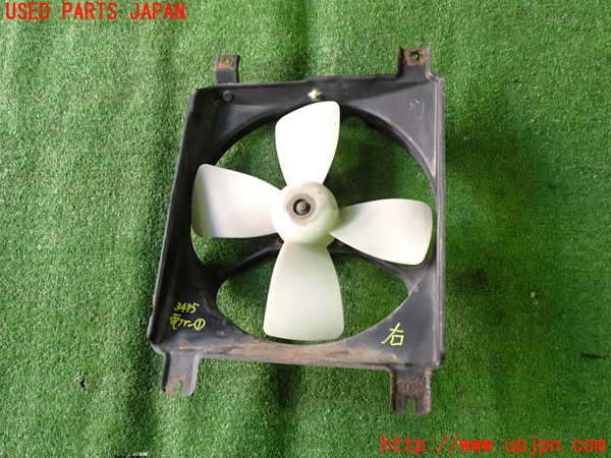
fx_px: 530
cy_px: 229
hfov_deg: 60.0
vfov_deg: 46.8
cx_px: 306
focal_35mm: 30
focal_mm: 5.4
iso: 250
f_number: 2.3
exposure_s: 1/30
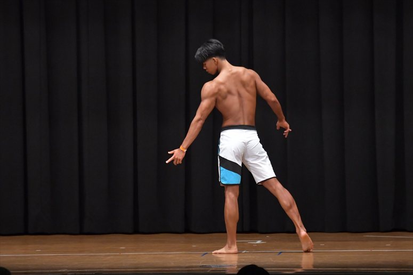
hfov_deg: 9.5
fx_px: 2488
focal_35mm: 217
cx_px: 206
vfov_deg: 6.3
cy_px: 138
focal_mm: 145
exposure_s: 1/400
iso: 6400
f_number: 5.6
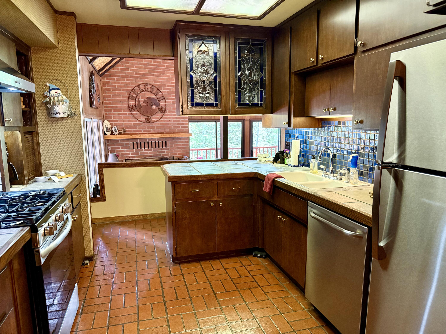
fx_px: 309
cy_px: 167
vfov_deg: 56.8
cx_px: 223
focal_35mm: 24
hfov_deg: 71.6
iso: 640
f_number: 1.78
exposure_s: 1/60
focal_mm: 6.76
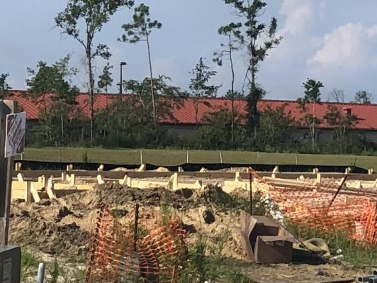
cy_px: -108
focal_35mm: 158
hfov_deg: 12.4
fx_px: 1721
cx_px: 47
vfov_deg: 9.2
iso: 20
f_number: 1.8
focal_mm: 3.99
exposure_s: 1/2525
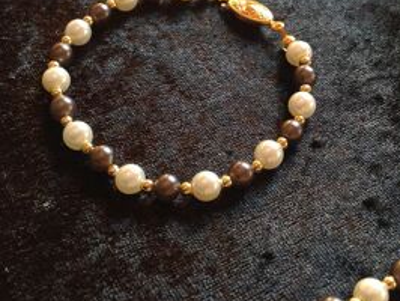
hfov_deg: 30.7
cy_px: 121
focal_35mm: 63
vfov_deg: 23.3
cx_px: 205
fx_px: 729
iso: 64
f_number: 2.4
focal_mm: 4.28
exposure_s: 1/15
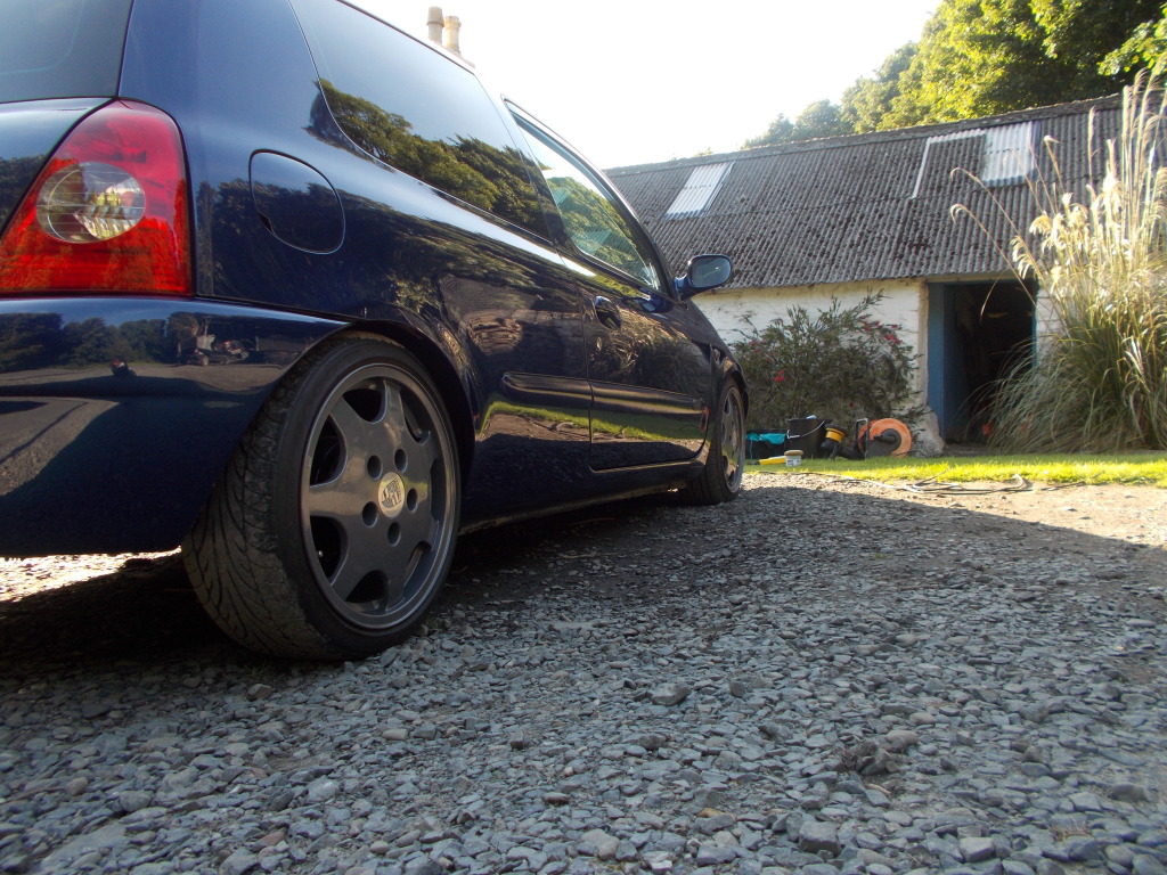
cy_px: 438
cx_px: 584
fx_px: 877
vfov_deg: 53.1
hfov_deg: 67.3
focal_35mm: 26
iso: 80
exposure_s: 1/100
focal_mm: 4.6
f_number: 3.2
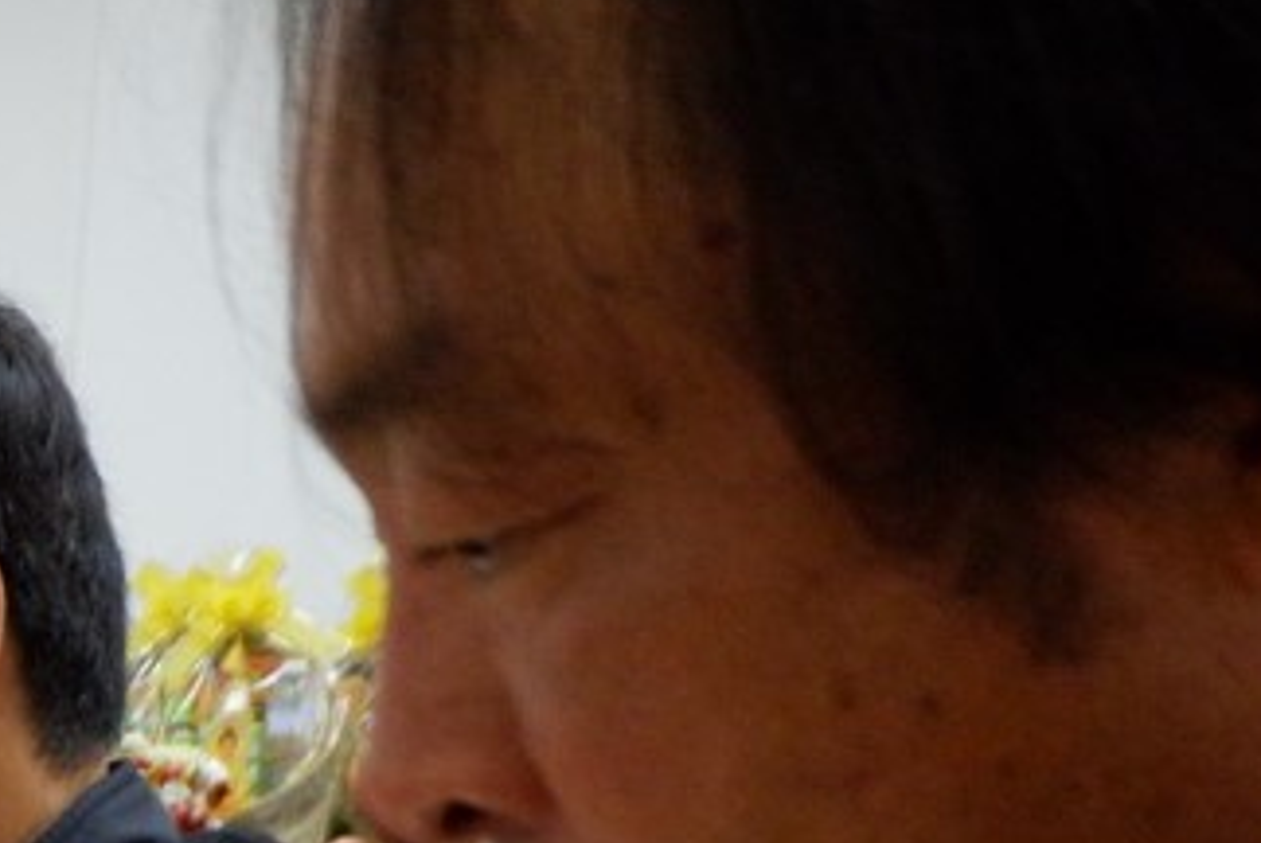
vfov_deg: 10.4
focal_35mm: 120
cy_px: 1772
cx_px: -1653
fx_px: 4207
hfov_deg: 13.3
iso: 800
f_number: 3.5
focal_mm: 16
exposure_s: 1/34
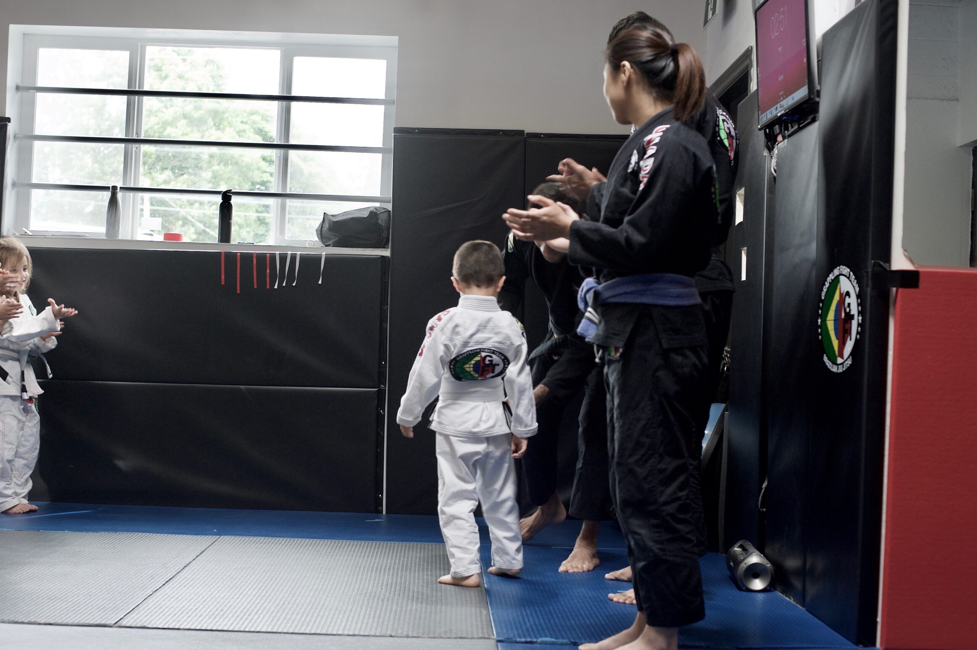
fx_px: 1492
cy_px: 348
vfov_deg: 24.6
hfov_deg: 36.3
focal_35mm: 55
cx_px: 454
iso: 250
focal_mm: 50
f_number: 4
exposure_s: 1/50
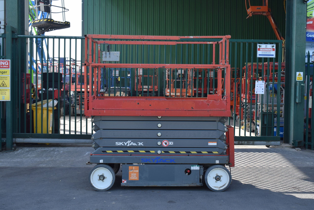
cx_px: 157
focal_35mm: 51
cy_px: 105
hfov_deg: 38.9
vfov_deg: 26.5
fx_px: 445
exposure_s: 1/250
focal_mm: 34
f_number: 8
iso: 280
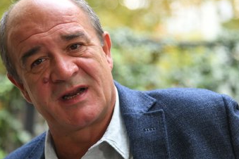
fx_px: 1029
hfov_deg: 13.2
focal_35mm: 155
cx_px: 129
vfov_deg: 8.8
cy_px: 50
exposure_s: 1/200
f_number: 4
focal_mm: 105
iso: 500
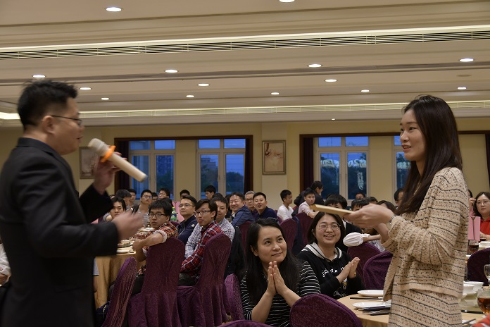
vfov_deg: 21.6
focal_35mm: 63
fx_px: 857
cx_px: 245
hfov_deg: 31.9
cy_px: 164
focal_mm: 42
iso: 400
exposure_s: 1/40
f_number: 4.5
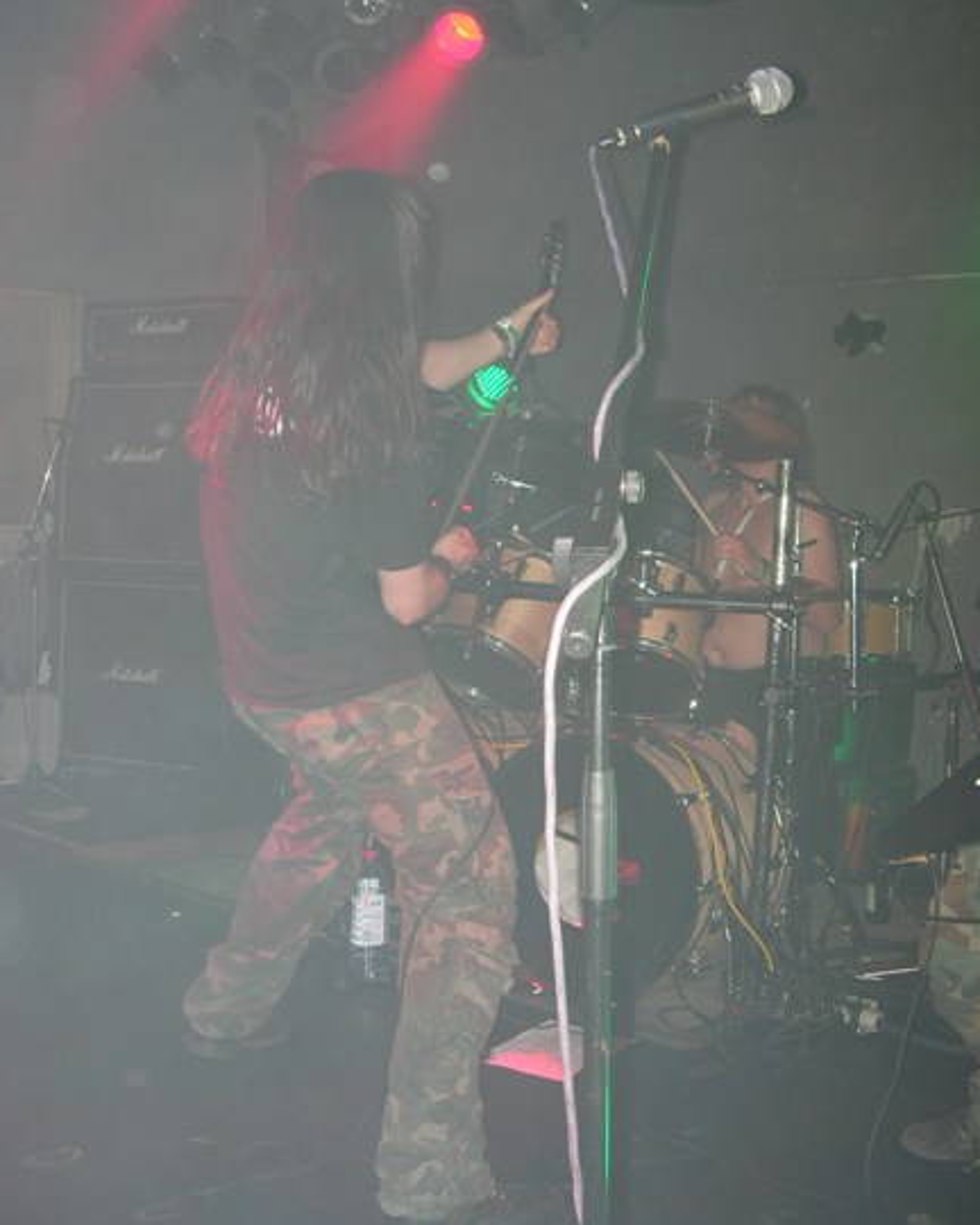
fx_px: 1595
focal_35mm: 44
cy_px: 578
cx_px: 526
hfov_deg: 34.1
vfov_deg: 42.0
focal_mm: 7.8
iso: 80
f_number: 2.8
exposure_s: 1/60.1
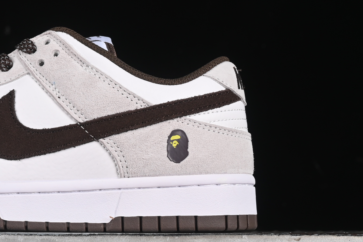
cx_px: 12
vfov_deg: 8.8
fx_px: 1563
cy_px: 76
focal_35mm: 155
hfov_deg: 13.1
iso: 160
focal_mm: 50
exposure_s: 1/80
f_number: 8
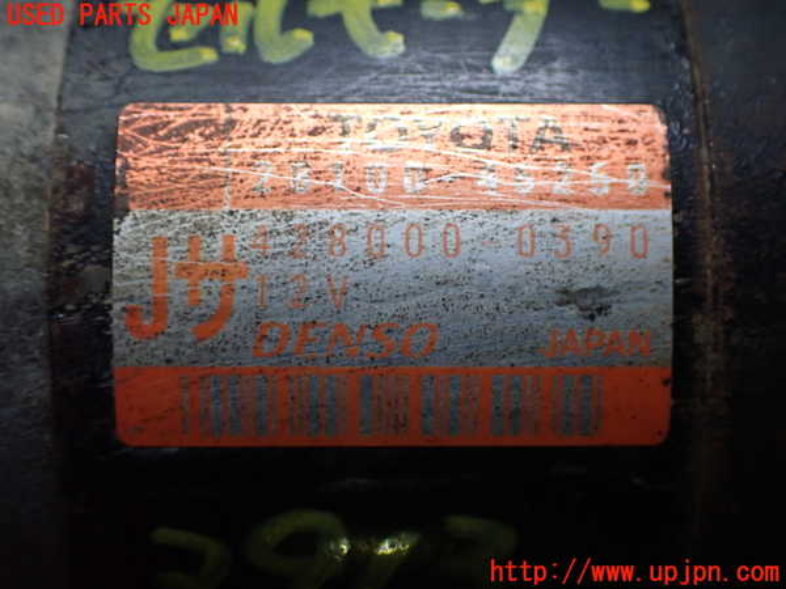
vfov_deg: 32.9
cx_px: 393
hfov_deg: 42.9
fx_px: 999
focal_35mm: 44
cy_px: 294
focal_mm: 7.84
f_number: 2.9
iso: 800
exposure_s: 1/125
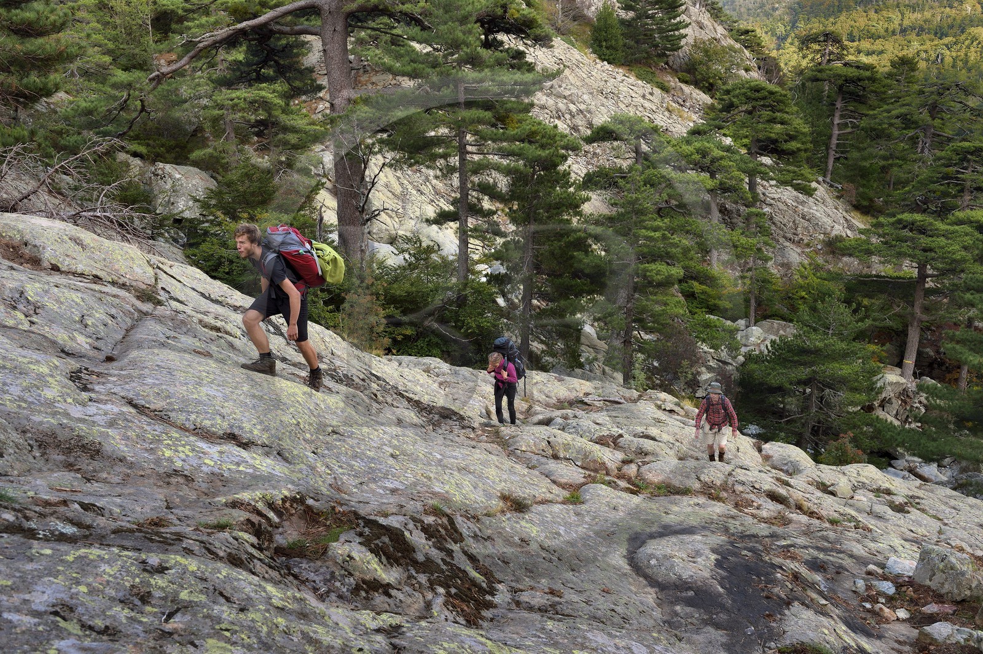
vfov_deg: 35.0
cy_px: 327
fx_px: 1037
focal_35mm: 38
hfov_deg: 50.7
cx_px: 492
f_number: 8
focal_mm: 38
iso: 400
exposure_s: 1/125
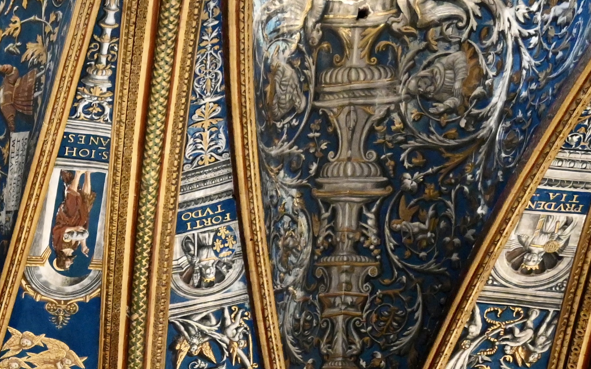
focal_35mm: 98
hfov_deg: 19.7
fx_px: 1578
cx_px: -151
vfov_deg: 12.6
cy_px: 565
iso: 4500
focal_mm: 24
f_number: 4
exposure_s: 1/25
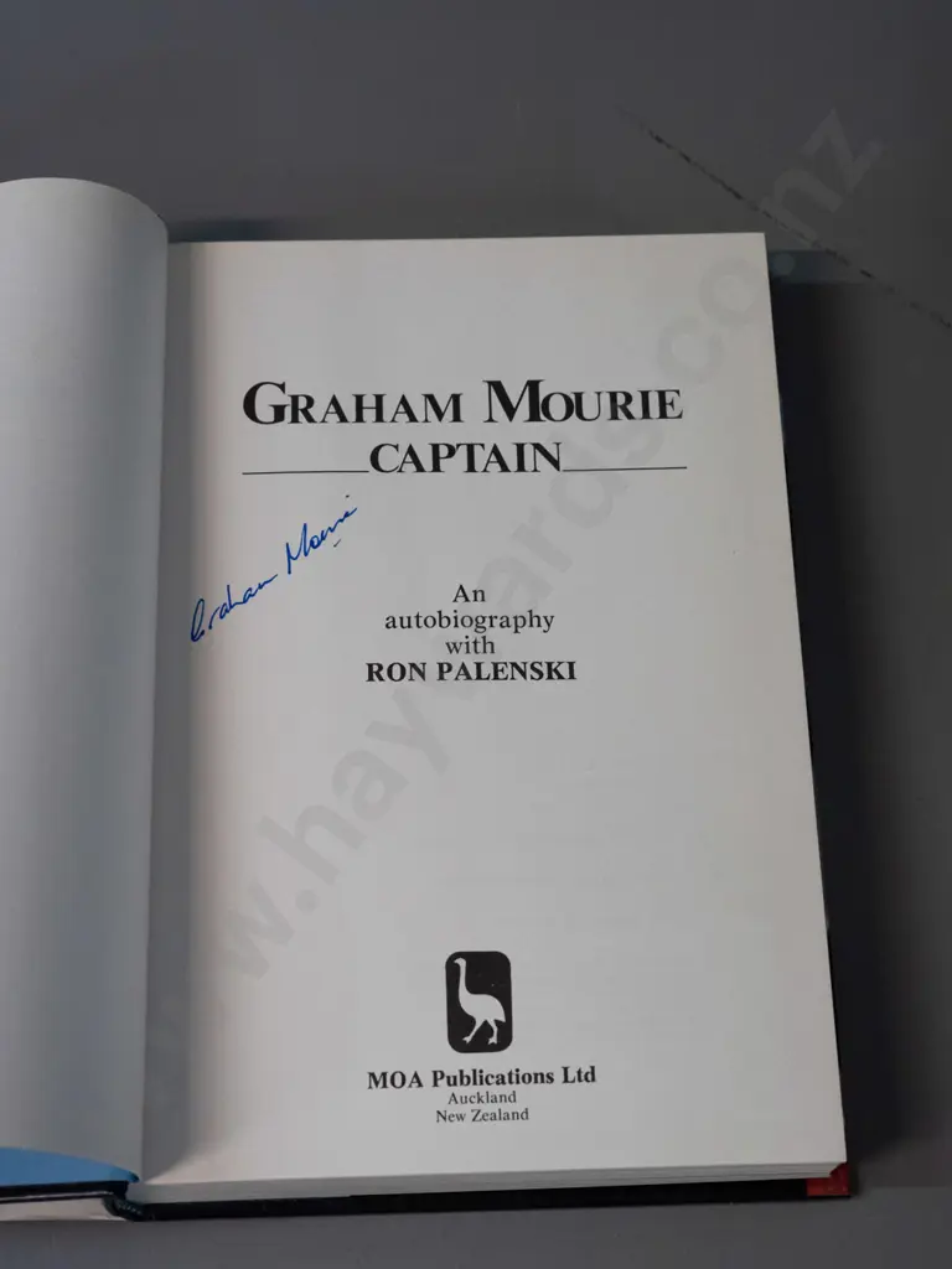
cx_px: 476
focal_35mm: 60
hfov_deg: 24.4
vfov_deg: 32.2
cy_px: 634
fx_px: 2200
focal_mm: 30
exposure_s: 1/200
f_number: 5.6
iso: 3200
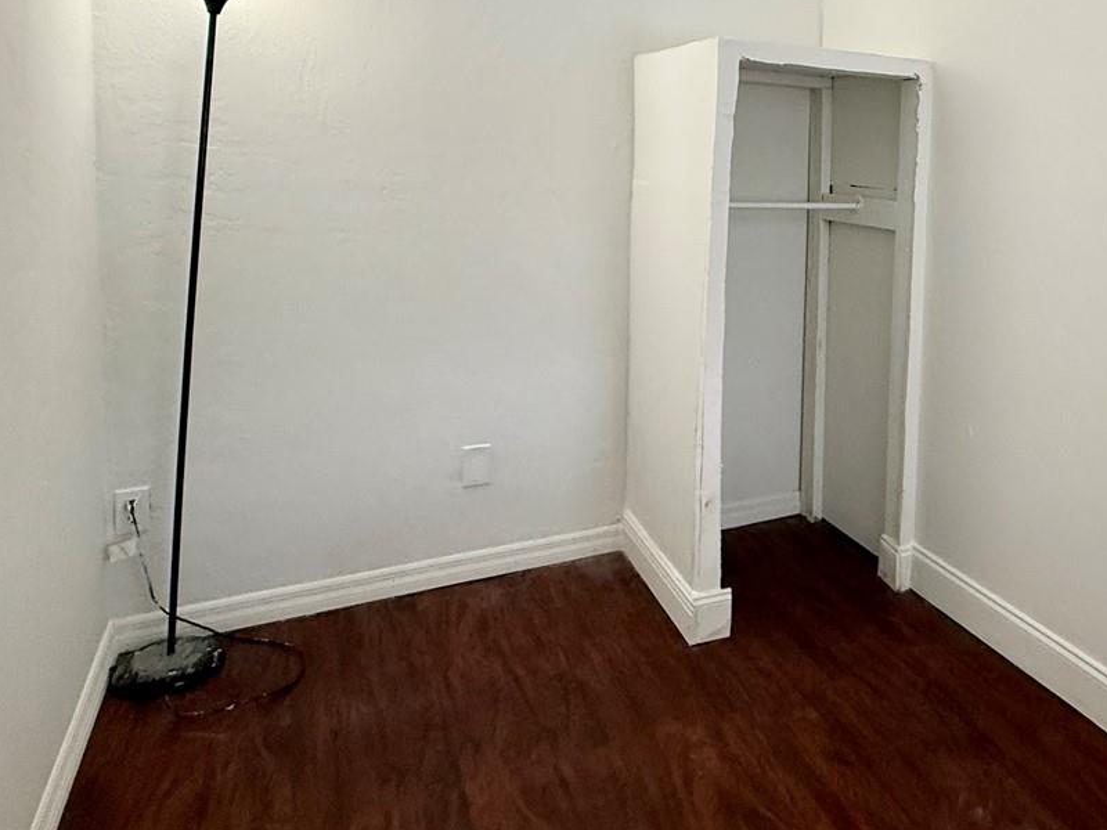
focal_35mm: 28
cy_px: 224
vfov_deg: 48.1
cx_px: 837
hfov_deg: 59.8
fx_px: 895
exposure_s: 1/120
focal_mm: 2.22
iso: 250
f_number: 2.2
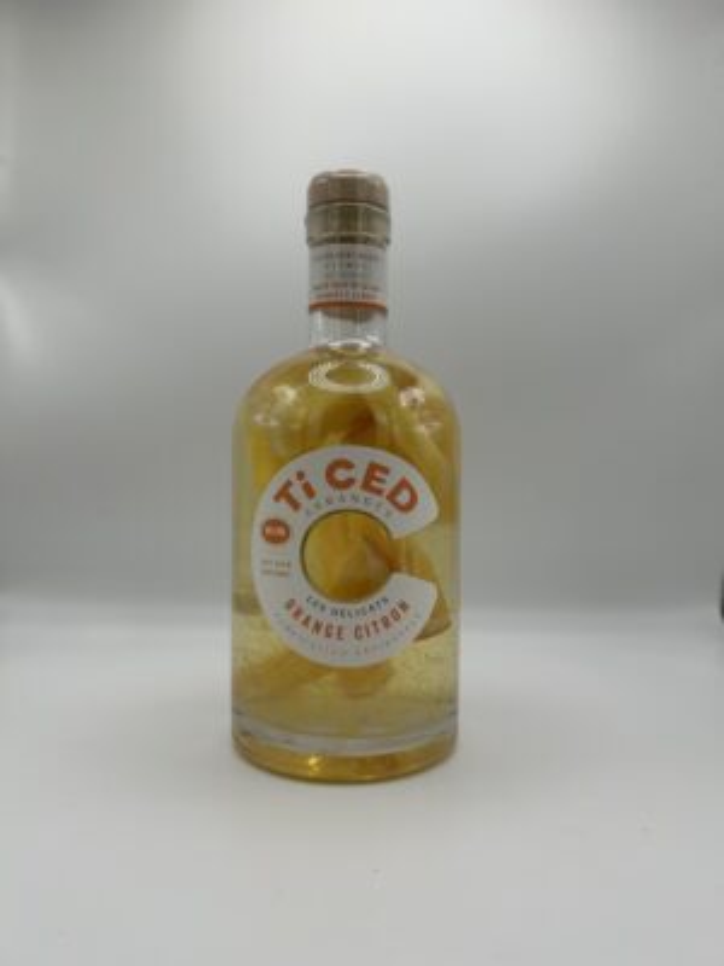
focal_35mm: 26
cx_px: 362
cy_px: 483
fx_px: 725
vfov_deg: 67.3
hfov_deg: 53.1
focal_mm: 5.7
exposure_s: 1/949
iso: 50
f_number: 1.5
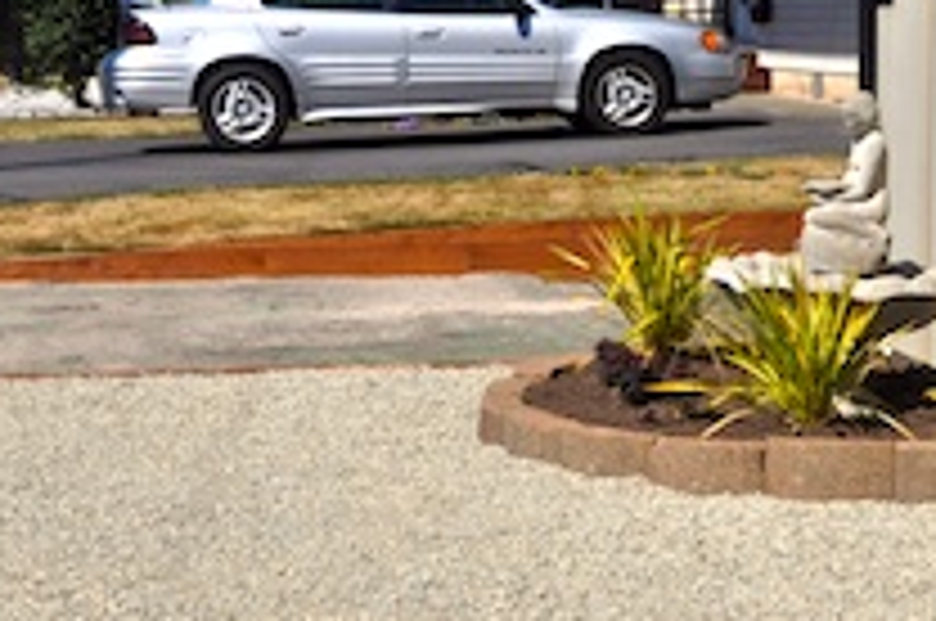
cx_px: 680
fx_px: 2155
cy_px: 403
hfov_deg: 24.3
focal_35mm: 83
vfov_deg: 16.4
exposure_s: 1/400
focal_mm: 18
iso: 200
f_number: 10
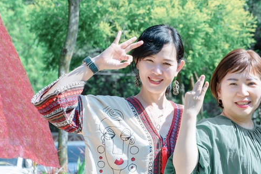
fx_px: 1248
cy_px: 148
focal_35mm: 172
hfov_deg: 11.8
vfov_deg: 8.0
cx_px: 284
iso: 125
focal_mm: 70
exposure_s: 1/200
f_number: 5.6
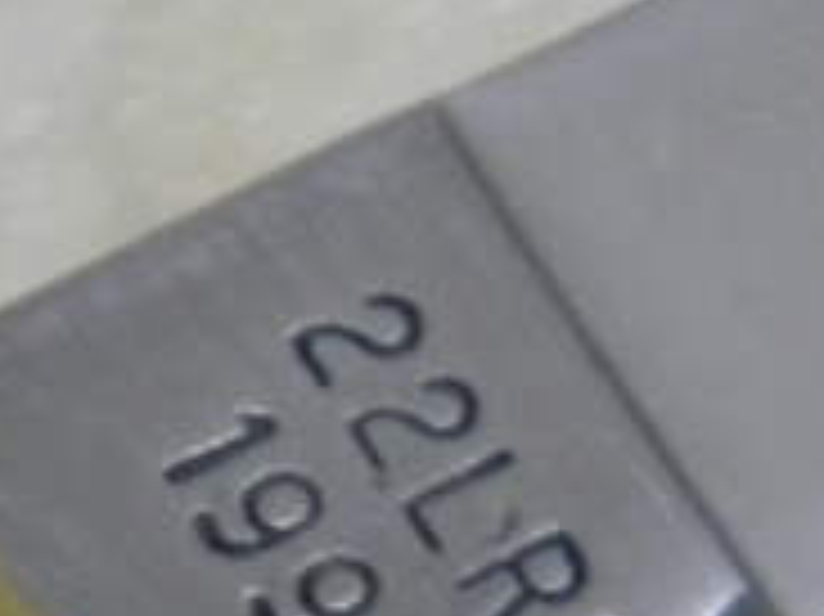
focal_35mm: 1000
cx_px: 324
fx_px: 23788
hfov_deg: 2.0
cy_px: 706
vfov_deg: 1.5
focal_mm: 33.1
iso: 400
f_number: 5.2
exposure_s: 1/18
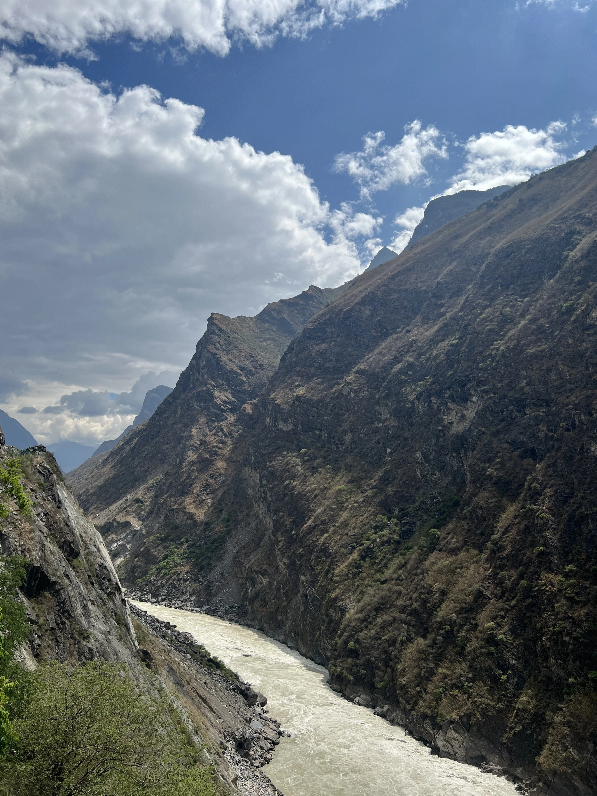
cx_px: 291
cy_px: 386
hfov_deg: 51.3
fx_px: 621
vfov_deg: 65.3
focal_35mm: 27
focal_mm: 5.7
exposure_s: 1/8000
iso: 50
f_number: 1.5
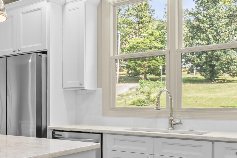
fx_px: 329
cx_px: -19
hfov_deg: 34.5
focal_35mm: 50
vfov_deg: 26.8
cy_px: 109
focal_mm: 13.5
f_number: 10
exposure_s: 1/2
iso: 250
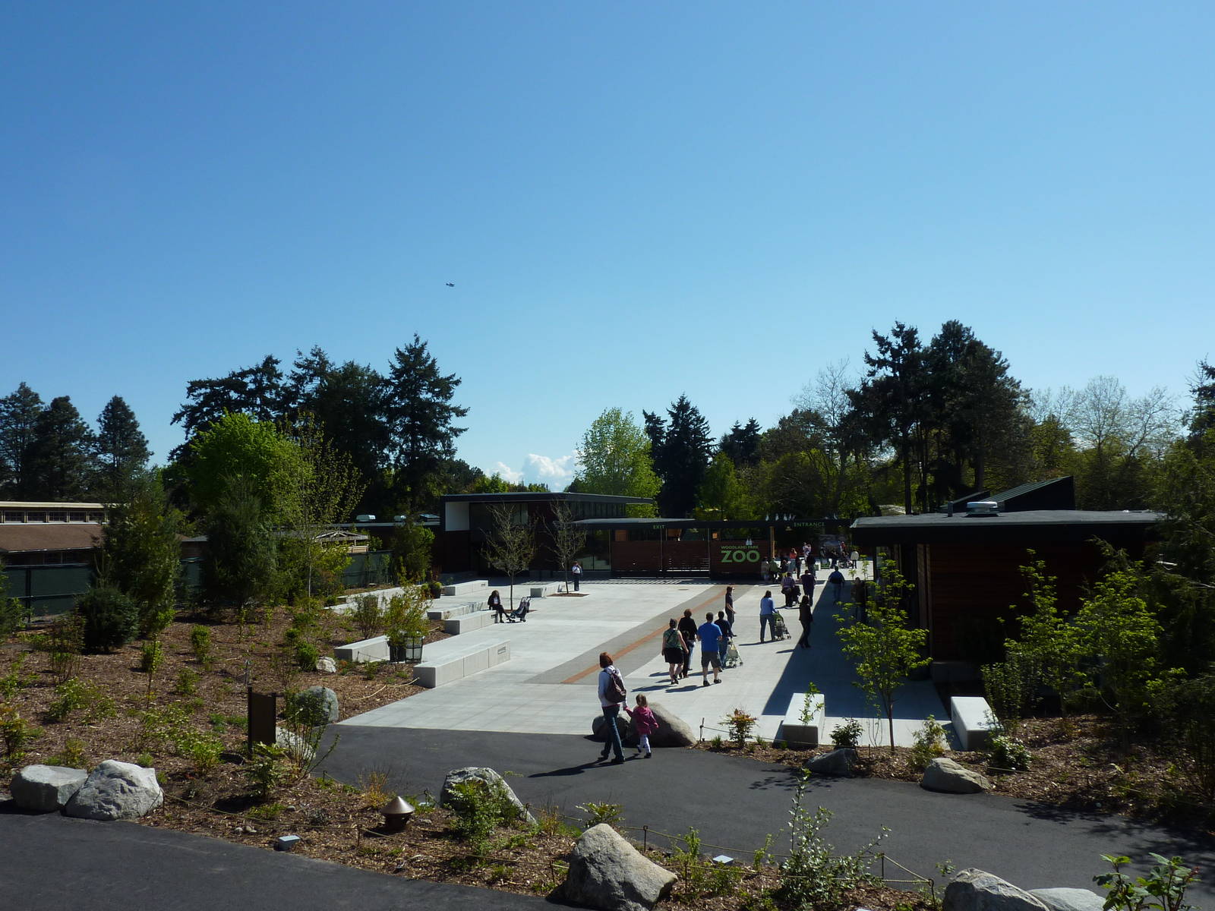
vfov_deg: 51.4
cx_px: 608
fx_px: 948
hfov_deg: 65.3
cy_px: 456
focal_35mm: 27
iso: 80
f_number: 5
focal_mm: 4.4
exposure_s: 1/640
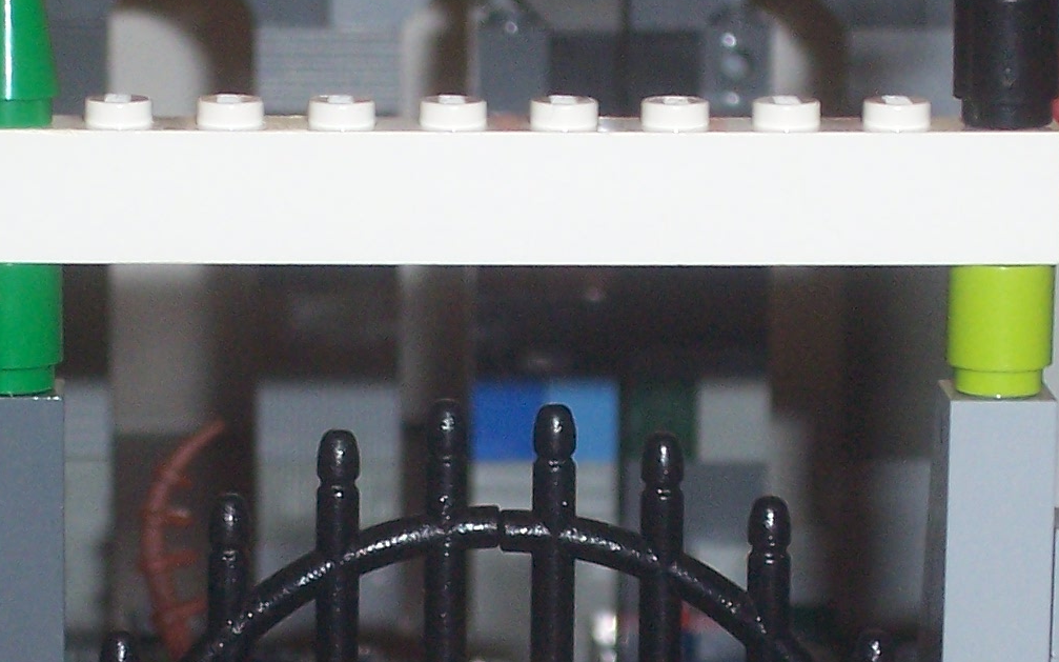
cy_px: 719
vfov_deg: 5.9
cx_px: 461
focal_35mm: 221
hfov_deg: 9.5
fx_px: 6377
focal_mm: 13.5
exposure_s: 1/90
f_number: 4.1
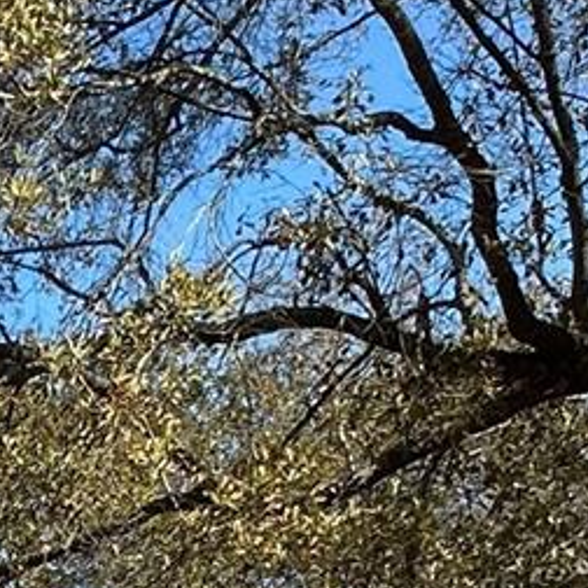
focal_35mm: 156
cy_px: 1325
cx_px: -474
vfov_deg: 10.0
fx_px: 2998
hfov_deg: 10.5
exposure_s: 1/1195
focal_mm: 3
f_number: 1.8
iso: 25
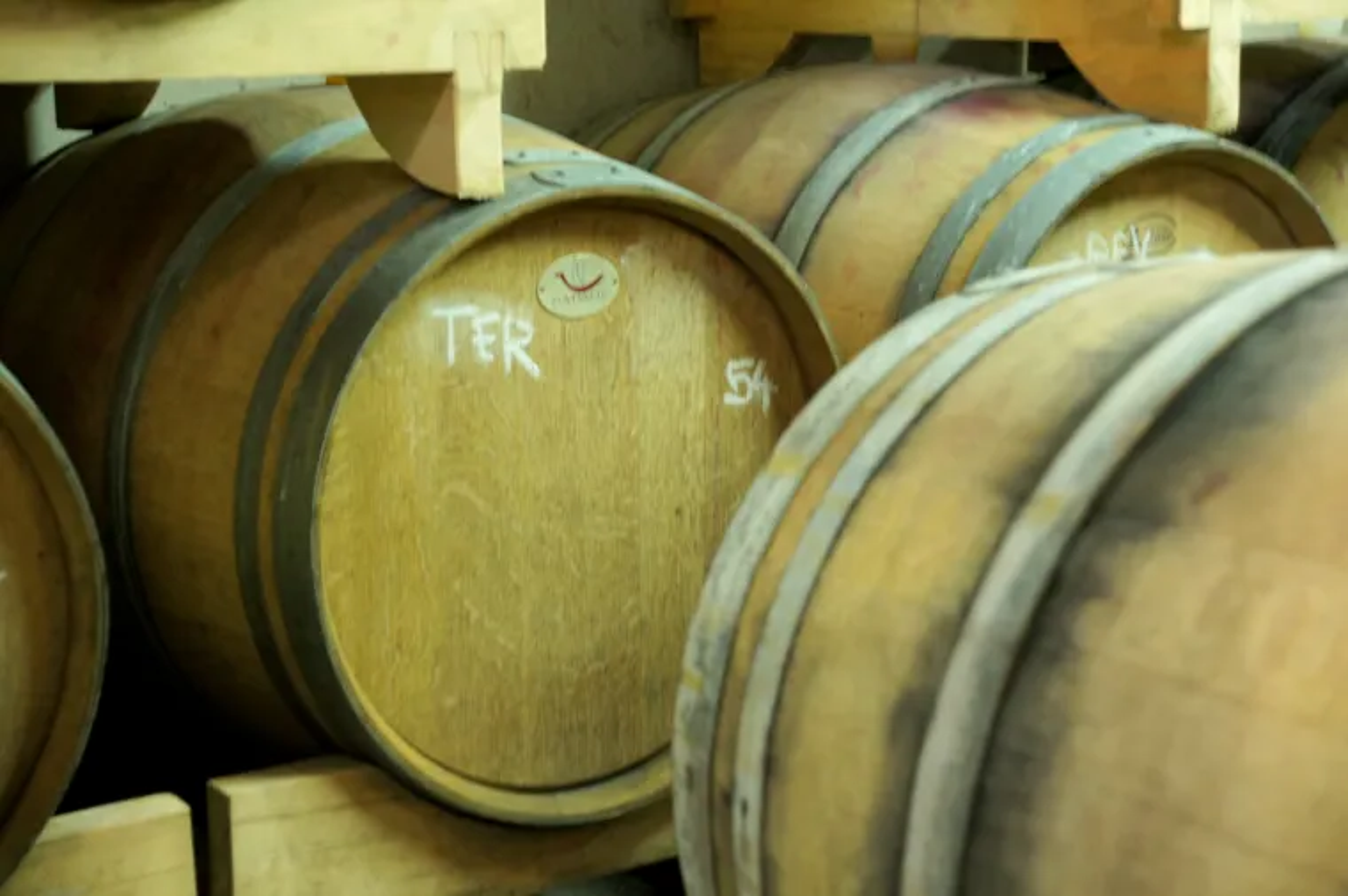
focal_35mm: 68
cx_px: 674
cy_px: 448
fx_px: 2525
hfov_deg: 29.9
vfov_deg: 20.1
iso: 800
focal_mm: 45
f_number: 4.5
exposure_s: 1/8
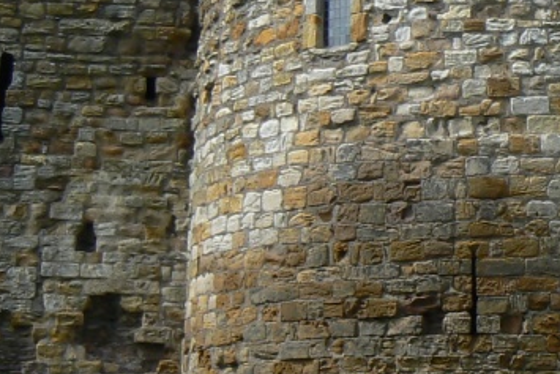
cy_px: 90
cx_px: 601
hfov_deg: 18.3
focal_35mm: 108
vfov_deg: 12.7
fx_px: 1681
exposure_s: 1/400
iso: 80
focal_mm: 6
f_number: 5.6
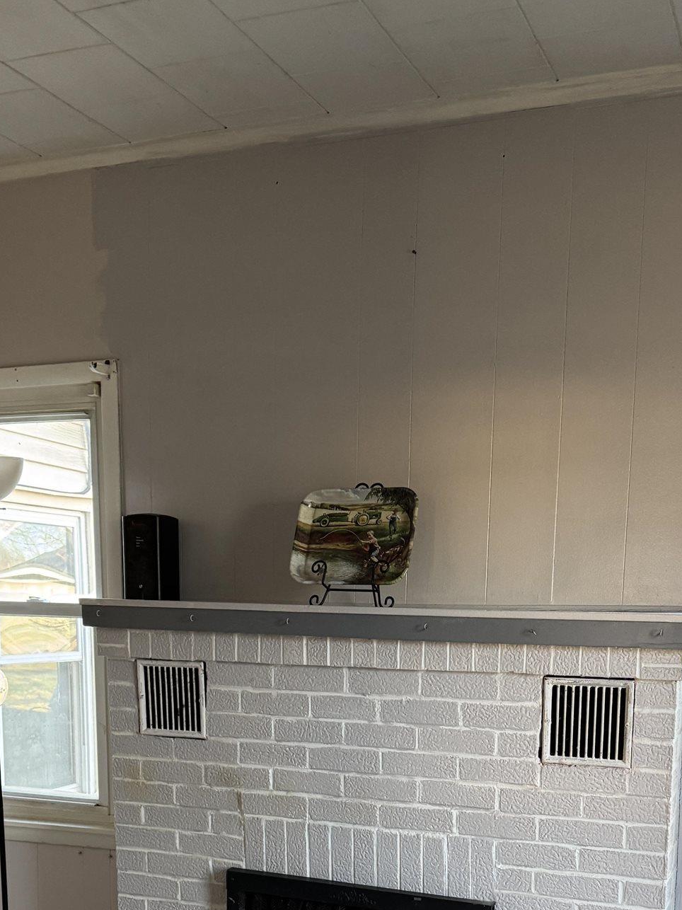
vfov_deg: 41.5
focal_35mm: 43
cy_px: 758
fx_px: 1130
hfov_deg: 33.6
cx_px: 357
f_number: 1.78
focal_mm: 6.76
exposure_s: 1/60
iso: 320
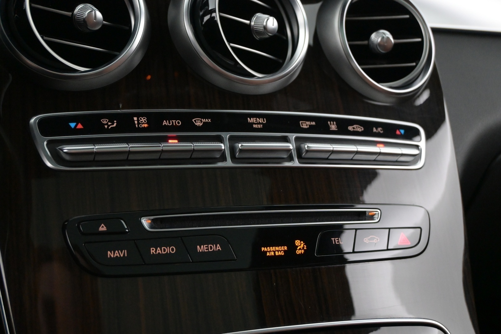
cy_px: 167
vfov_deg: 31.9
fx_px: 584
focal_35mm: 42
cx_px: 250
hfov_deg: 46.4
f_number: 4.5
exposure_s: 1/50
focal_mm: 28
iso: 4000
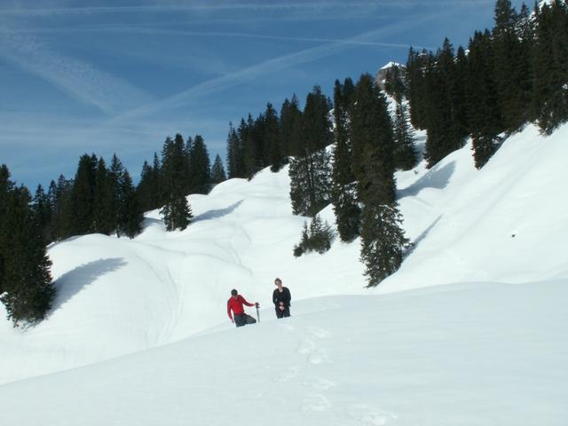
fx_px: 722
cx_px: 284
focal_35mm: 44
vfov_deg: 32.9
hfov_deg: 42.9
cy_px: 213
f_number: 8
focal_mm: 7.23
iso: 50
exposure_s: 1/320
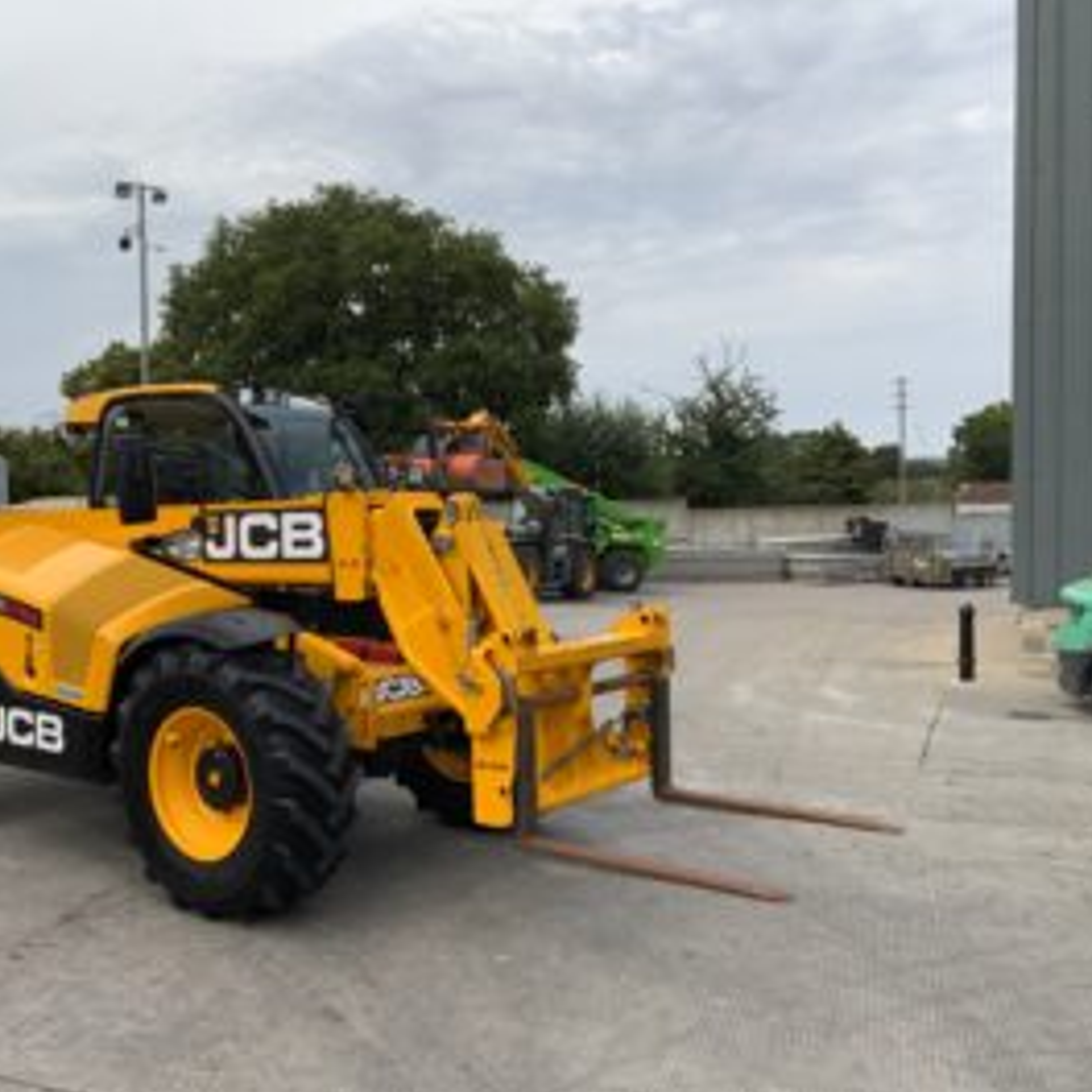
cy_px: 554
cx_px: 405
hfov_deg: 46.8
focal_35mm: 35
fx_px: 1249
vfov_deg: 47.2
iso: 16
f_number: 1.8
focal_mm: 3
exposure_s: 1/1626
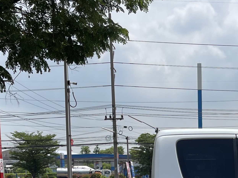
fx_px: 578
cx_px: 214
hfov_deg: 22.7
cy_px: 252
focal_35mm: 84
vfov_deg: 16.3
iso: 32
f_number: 1.6
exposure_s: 1/4717
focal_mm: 5.1
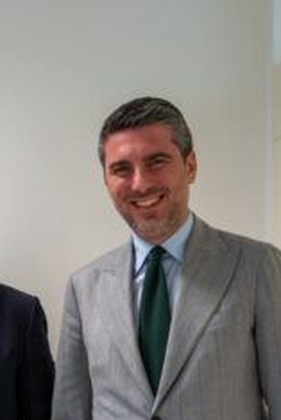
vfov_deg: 26.6
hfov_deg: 18.8
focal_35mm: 72
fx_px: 842
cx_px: 62
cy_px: 420
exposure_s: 1/250
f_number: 2
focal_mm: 35
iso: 640
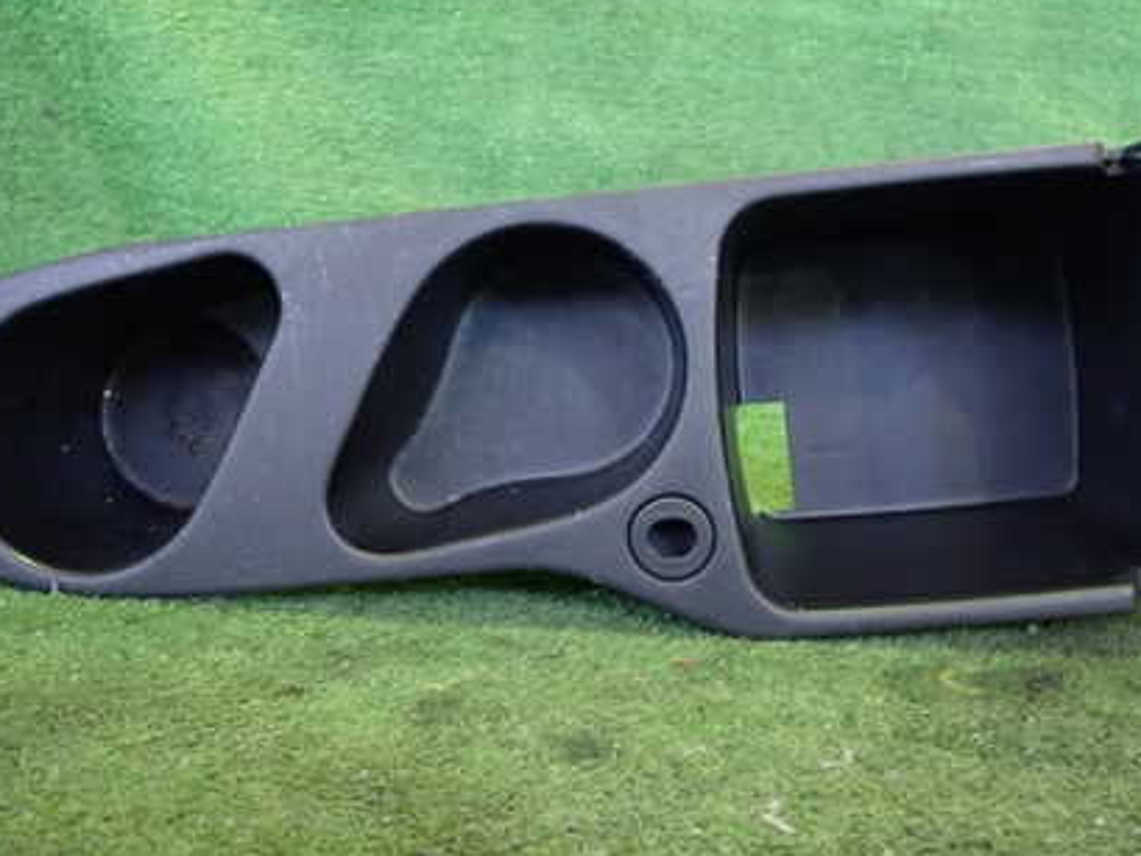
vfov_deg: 32.8
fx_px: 1451
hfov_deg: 42.9
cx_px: 628
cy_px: 371
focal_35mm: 44
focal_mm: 5.4
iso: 800
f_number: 2.3
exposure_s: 1/30
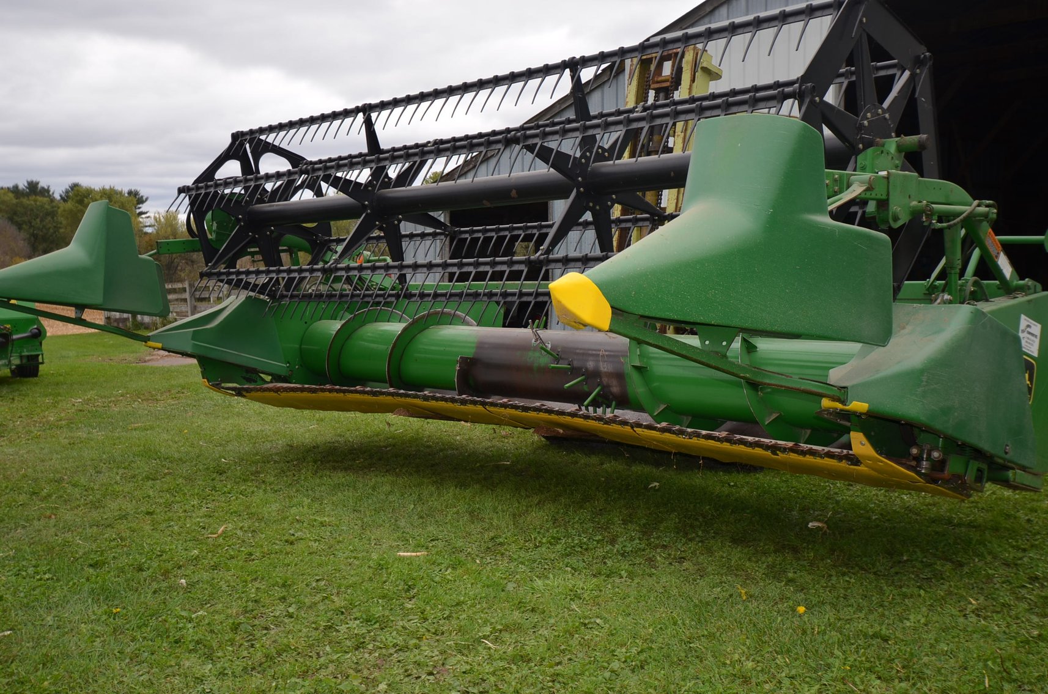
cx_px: 524
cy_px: 347
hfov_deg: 53.2
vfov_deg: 36.7
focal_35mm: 36
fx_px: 1046
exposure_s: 1/200
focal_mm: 24
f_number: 4.5
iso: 100
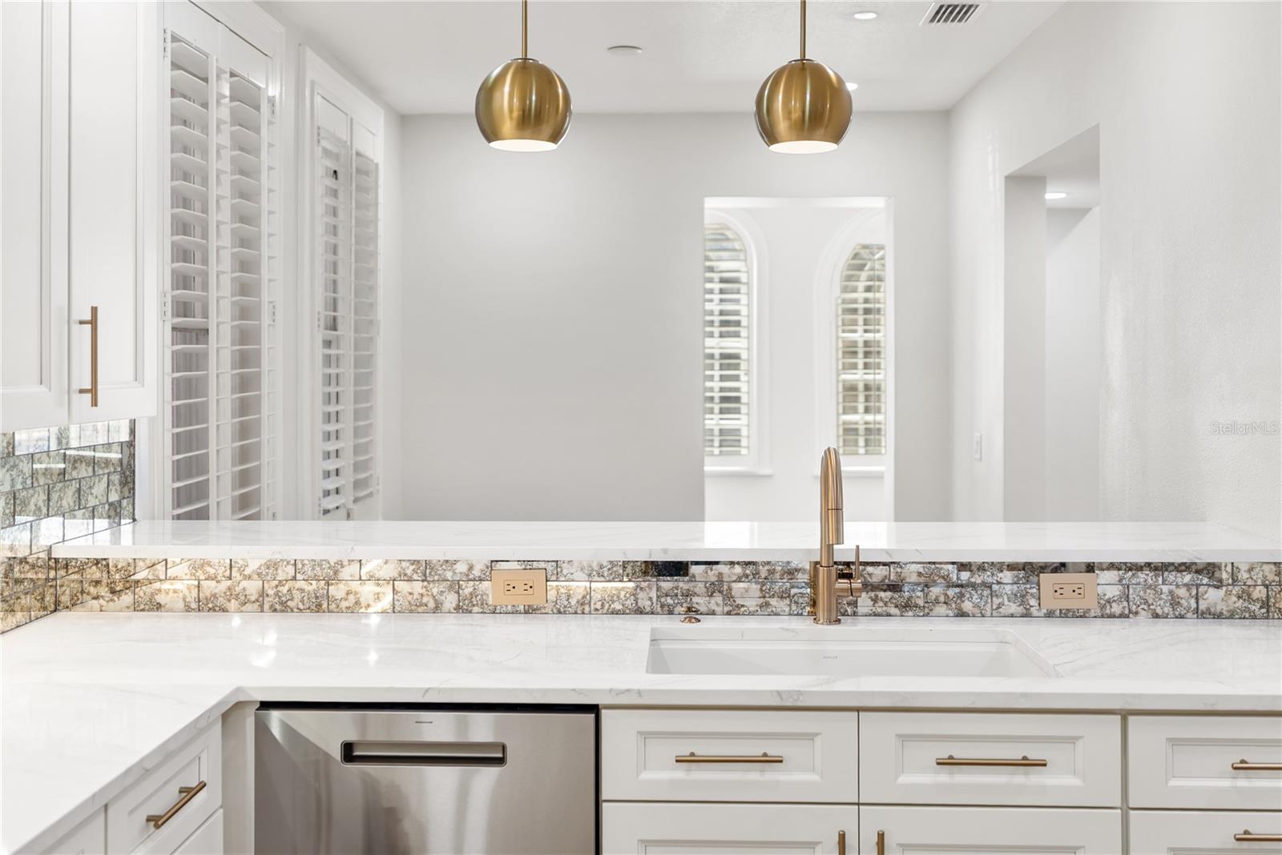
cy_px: 428
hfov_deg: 54.4
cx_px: 641
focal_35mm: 35
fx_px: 1247
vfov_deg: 37.9
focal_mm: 35
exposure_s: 1/45
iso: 40
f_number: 2.8
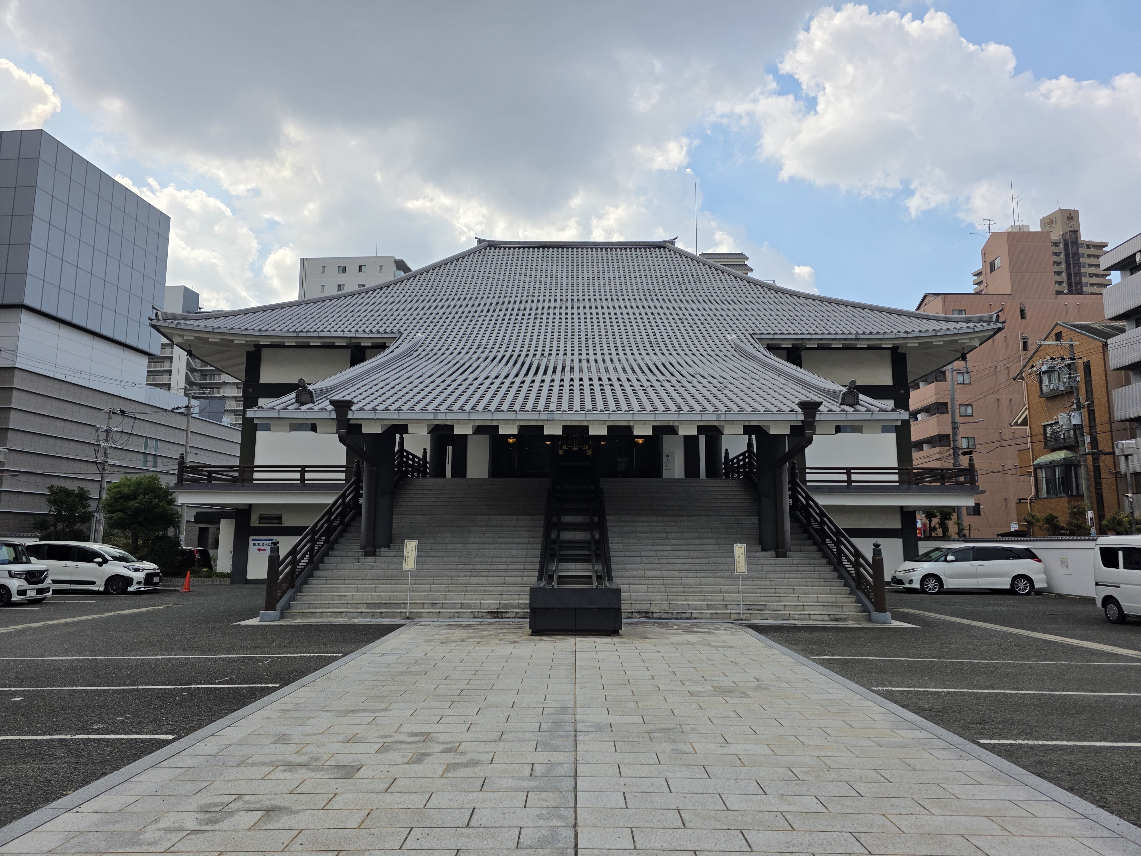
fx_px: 758
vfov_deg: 58.9
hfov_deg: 73.9
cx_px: 570
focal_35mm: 23
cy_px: 428
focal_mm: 6.3
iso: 80
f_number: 1.7
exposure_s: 1/6355
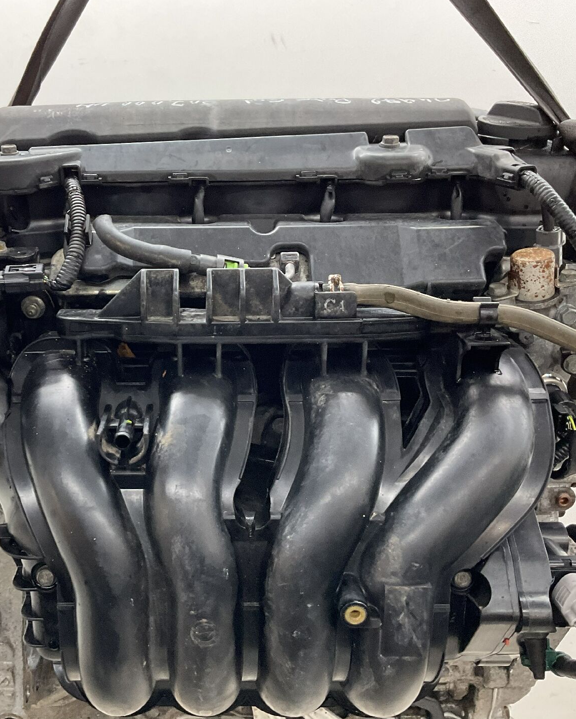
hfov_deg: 38.6
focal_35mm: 38
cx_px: 175
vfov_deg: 47.9
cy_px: 358
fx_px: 809
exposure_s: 1/50
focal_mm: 3
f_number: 1.8
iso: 80
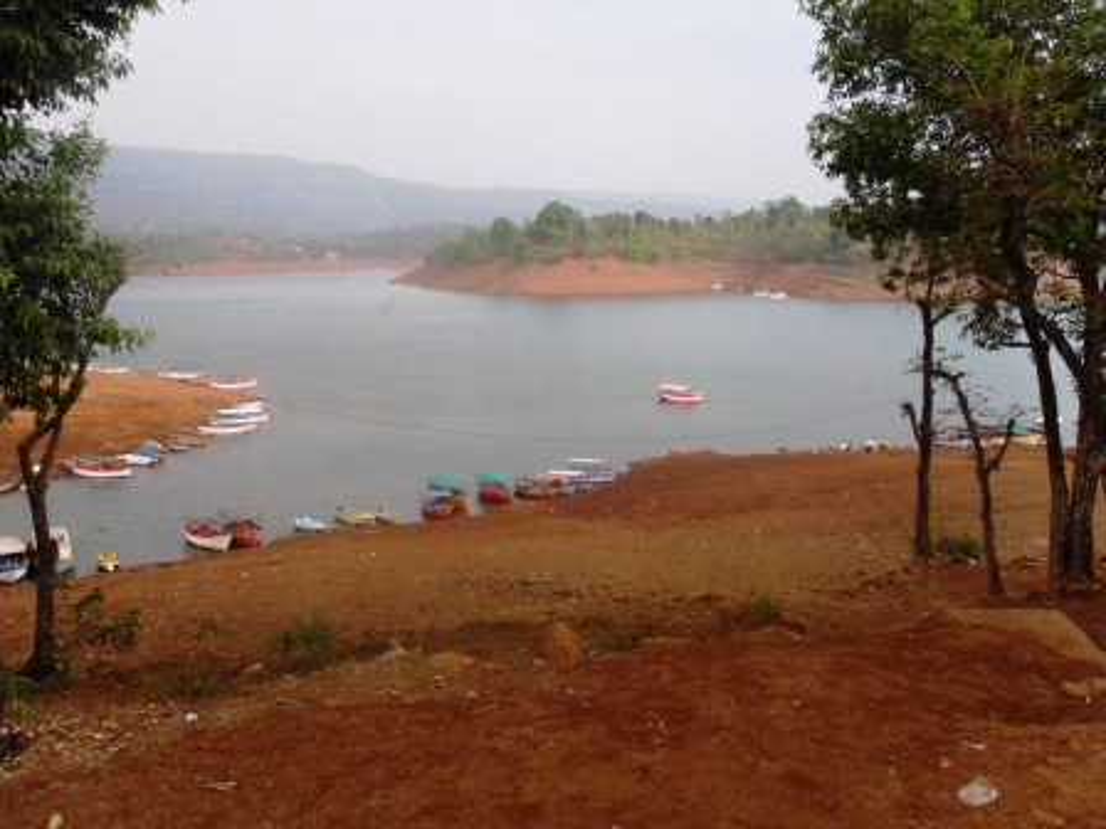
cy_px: 414
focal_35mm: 35
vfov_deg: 40.7
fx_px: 1118
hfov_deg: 52.6
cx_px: 553
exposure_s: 1/45
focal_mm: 6.3
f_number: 3.5
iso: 200
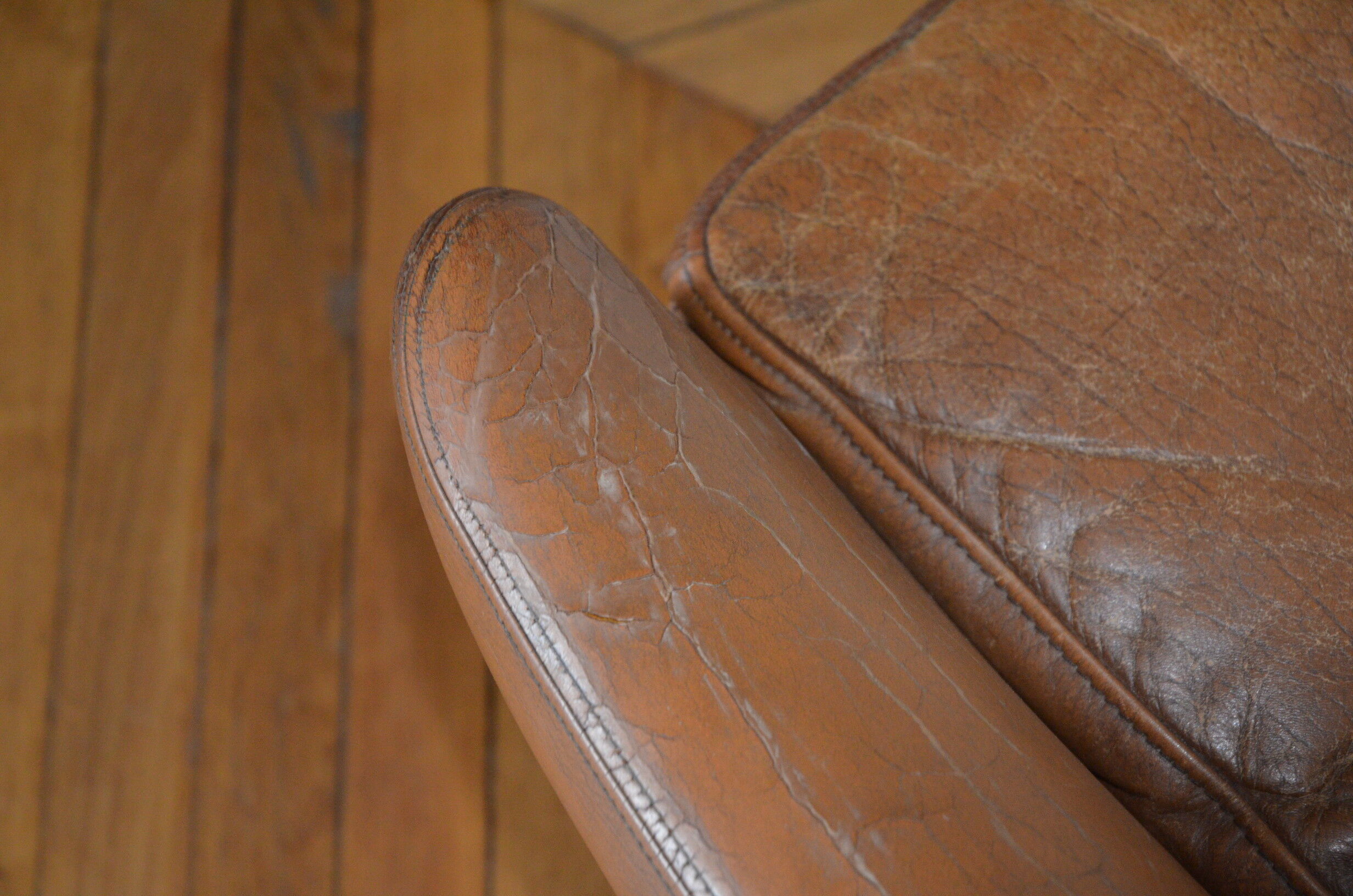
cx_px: 676
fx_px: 3488
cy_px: 448
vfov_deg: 14.6
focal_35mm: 93
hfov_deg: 22.0
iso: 2000
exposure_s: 1/60
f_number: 6.3
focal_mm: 62
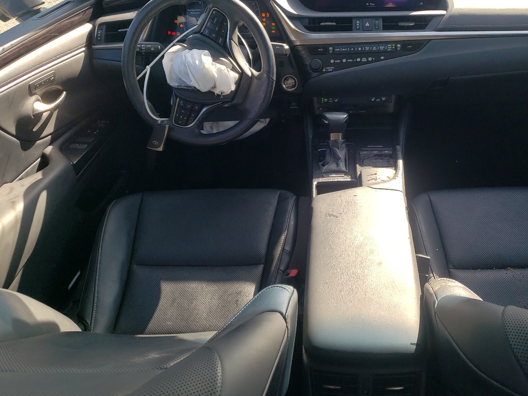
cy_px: 189
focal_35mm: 33
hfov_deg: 55.0
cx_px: 316
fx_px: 503
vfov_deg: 42.9
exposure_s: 1/435
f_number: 1.5
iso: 50
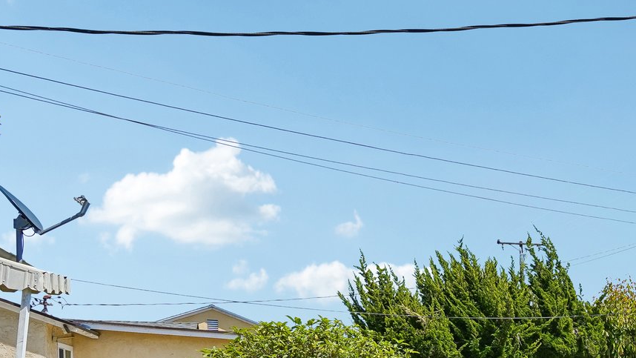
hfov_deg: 38.2
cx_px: 755
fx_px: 675
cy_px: 417
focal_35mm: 40
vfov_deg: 26.7
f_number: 8
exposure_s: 1/800
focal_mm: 16
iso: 400
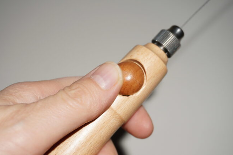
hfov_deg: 33.4
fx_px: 388
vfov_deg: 22.6
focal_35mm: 60
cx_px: 107
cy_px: 85
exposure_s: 1/60
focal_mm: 34
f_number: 5
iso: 160
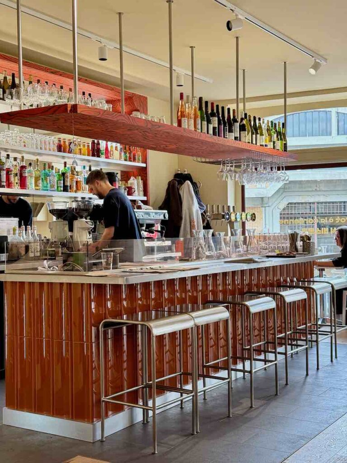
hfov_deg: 30.3
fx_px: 642
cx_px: 174
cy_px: 232
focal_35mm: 48
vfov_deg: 39.7
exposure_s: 1/100
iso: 64
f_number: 1.78
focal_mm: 6.76
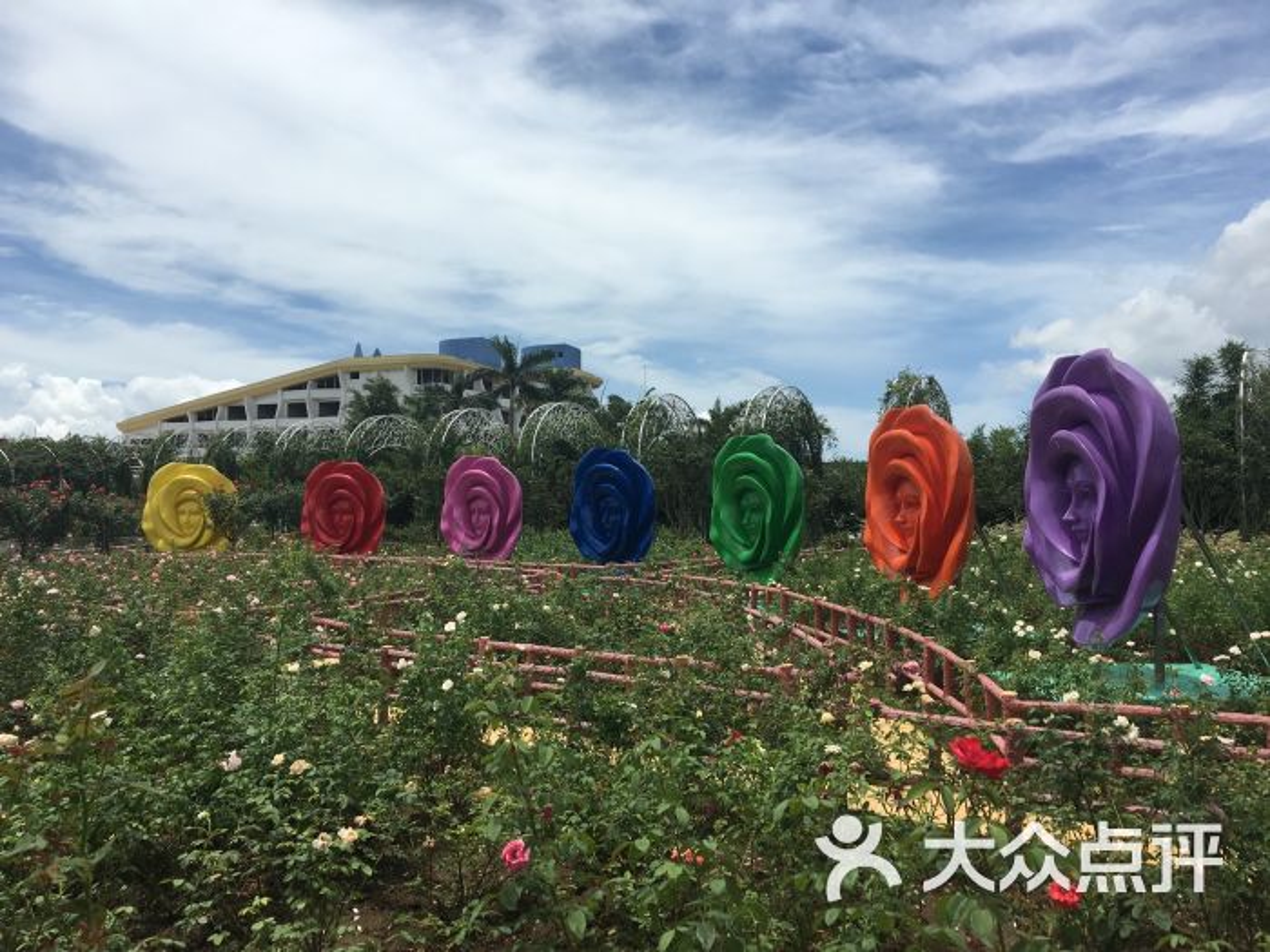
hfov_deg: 61.7
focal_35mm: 29
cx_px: 635
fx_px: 1064
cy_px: 476
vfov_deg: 48.2
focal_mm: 4.15
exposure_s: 1/2564
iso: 25
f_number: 2.2
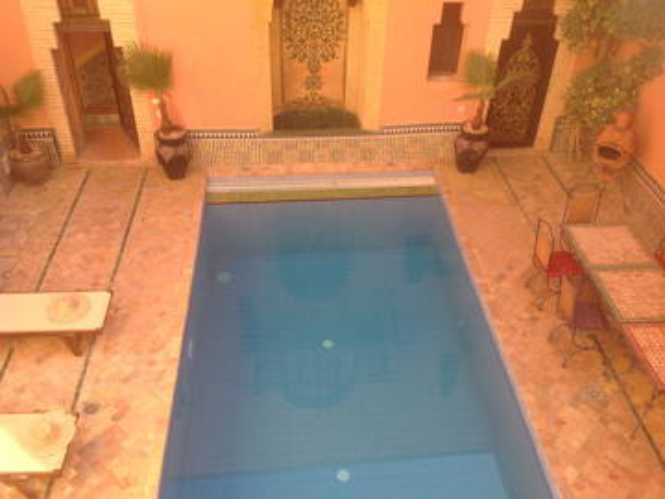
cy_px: 250
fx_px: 672
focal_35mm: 35
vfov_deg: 40.7
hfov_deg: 52.6
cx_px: 332
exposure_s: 1/210
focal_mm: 4.28
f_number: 2.4
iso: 50
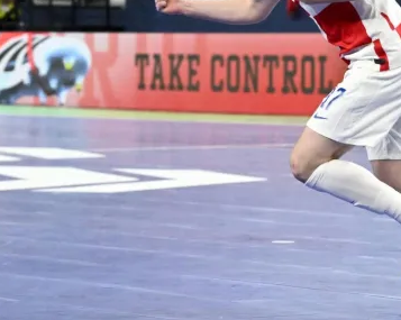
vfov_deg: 10.3
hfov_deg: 12.8
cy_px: 85
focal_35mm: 150
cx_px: 357
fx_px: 1779
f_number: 4
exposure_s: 1/3200
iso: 4000
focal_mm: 75
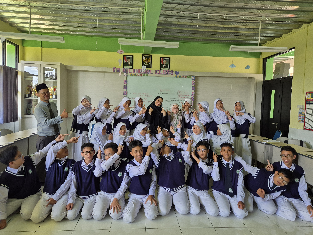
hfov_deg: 73.9
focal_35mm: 23
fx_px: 208
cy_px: 118
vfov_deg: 58.9
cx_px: 156
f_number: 1.8
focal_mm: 5.4
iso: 100
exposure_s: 1/100
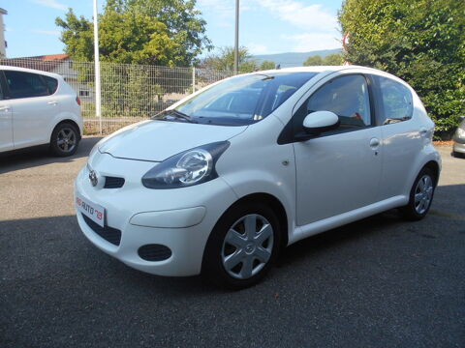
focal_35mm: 26
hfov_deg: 67.3
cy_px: 174
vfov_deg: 53.1
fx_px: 349
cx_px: 232
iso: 80
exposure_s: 1/400
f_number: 3.2
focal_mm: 4.6
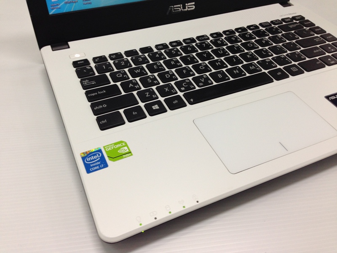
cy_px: 126
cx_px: 168
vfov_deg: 42.9
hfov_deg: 55.4
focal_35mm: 33
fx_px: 321
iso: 64
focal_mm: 4.12
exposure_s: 1/50
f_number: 2.4
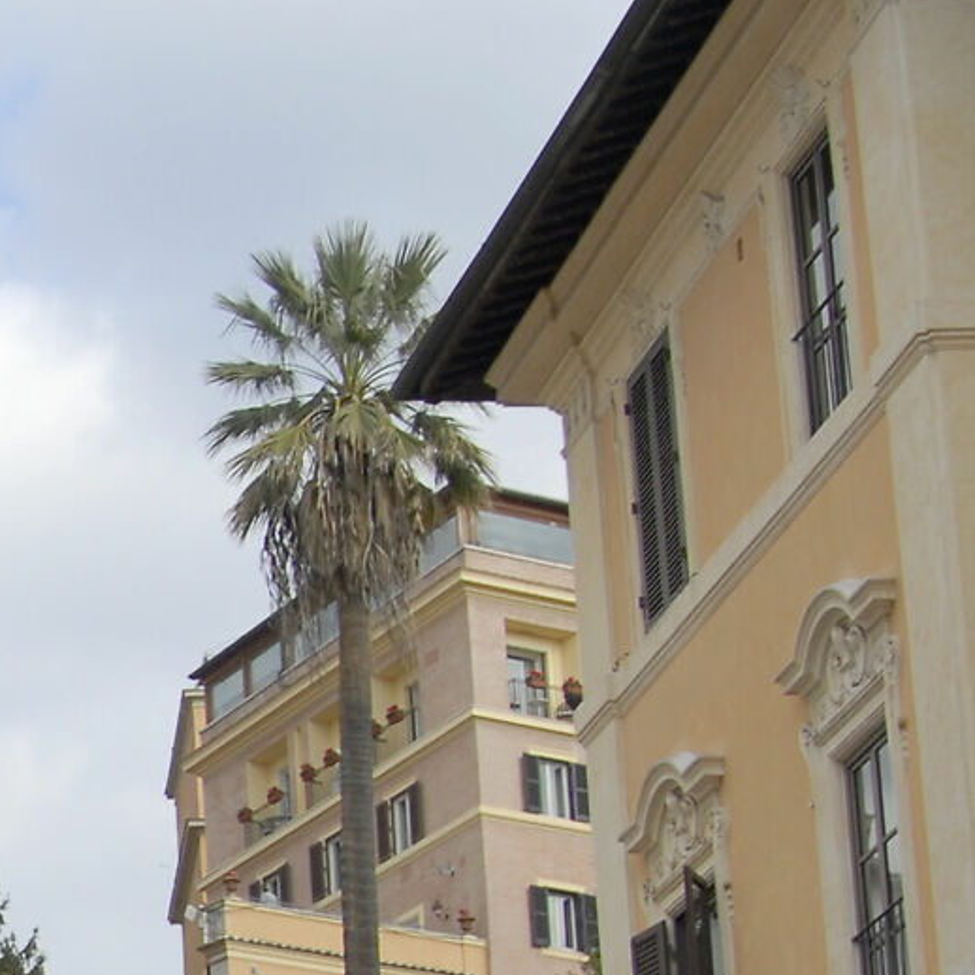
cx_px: -998
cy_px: 1175
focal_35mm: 142
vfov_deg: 12.0
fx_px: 4525
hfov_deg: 11.1
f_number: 7.1
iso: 125
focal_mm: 24
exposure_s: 1/250
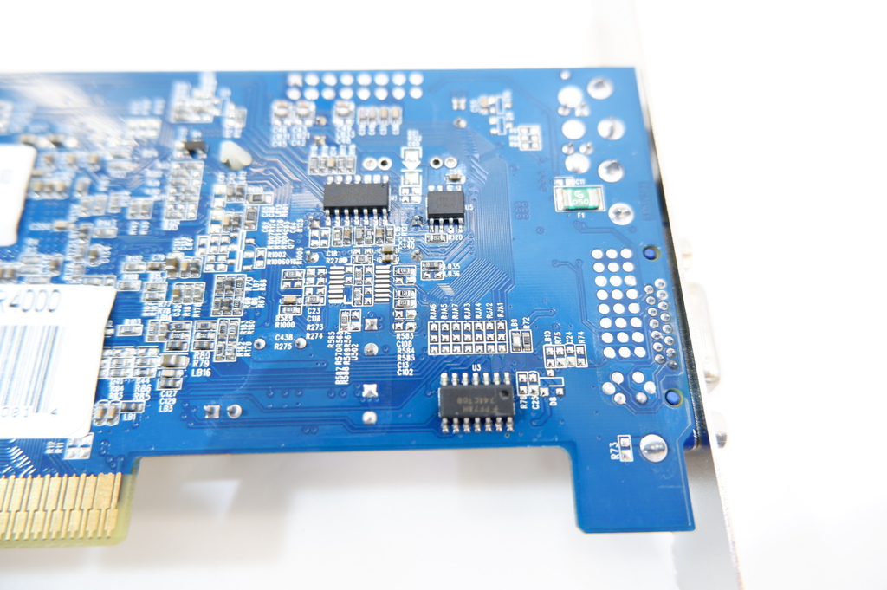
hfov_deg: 76.1
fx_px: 566
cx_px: 444
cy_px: 295
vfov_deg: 55.0
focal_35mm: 23
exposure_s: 1/34
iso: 200
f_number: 3.5
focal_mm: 15
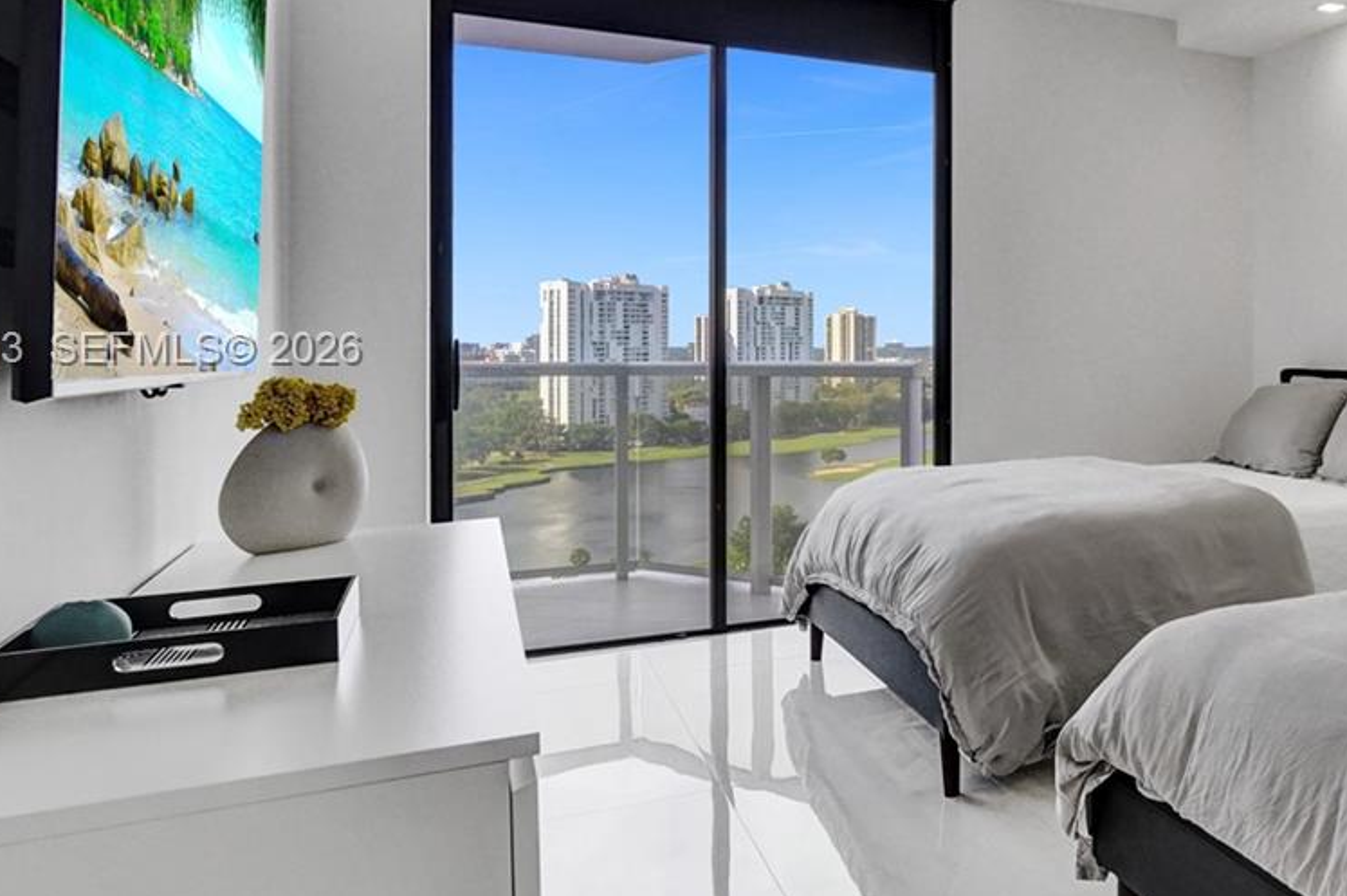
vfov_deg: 43.3
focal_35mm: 30
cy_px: 352
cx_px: 1242
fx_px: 1122
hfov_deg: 53.2
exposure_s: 1/500
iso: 1250
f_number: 8
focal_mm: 14
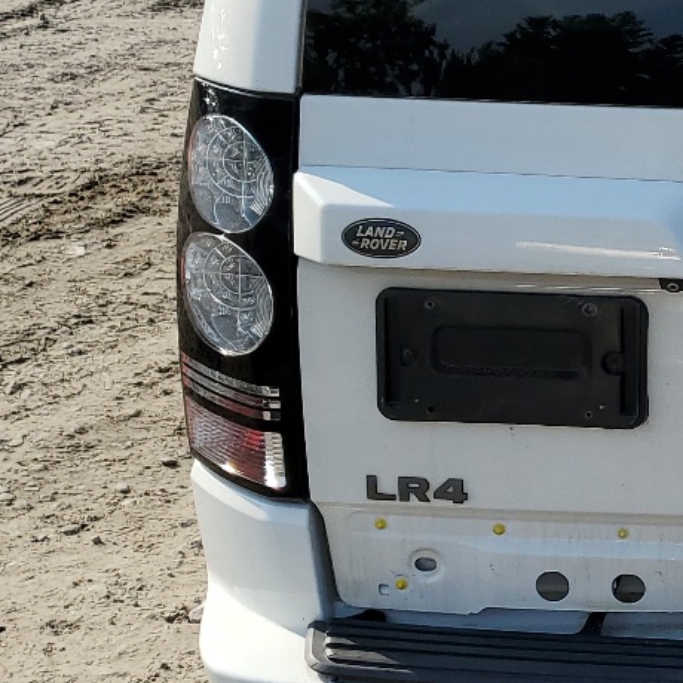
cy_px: 255
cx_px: 855
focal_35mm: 80
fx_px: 1786
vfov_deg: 21.6
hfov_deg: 20.1
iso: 50
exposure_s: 1/3333
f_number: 1.5
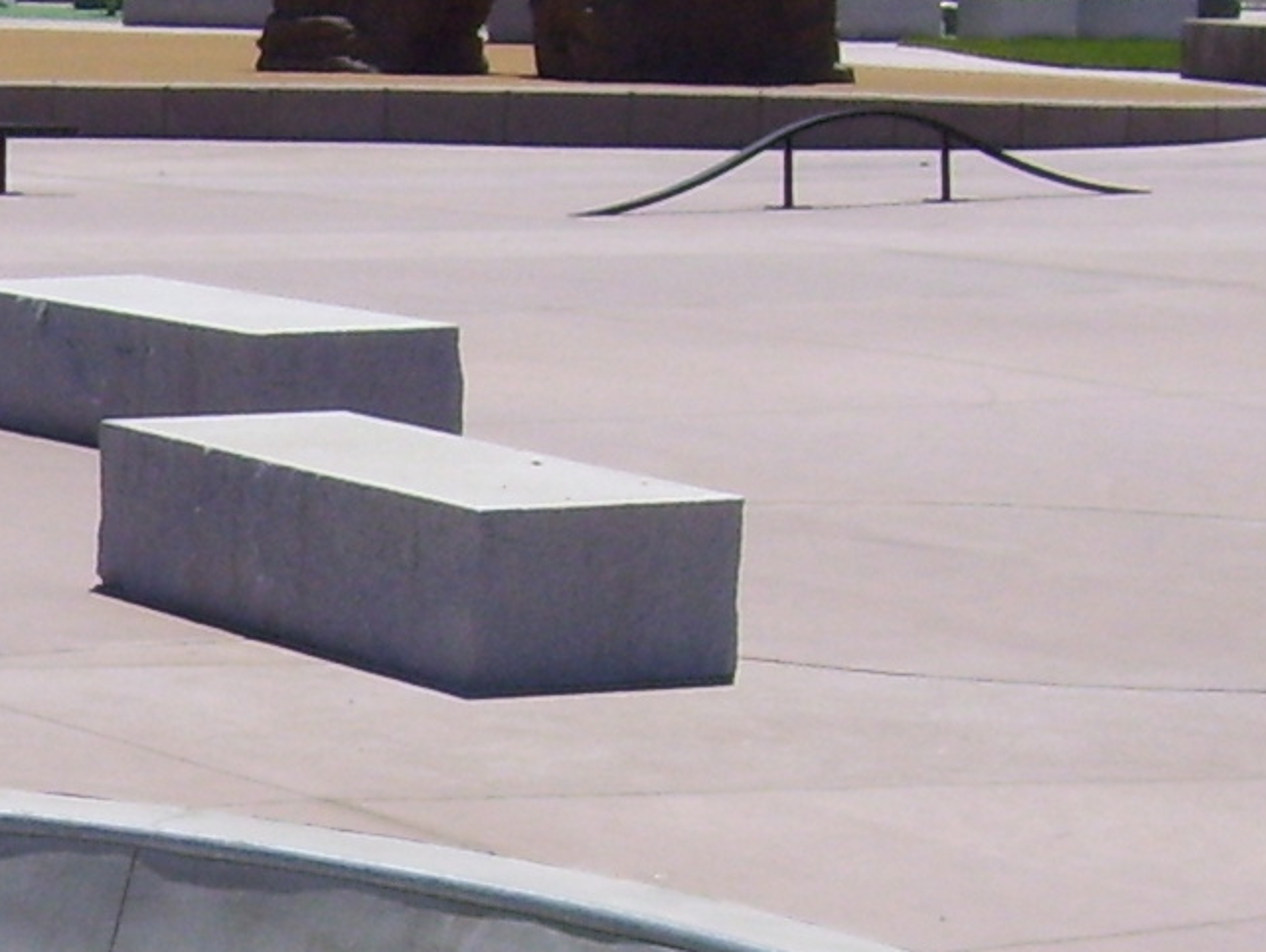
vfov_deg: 9.3
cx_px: -448
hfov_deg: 11.9
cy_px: 766
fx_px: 5857
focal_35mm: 160
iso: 80
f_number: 4.8
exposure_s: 1/1250
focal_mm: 6
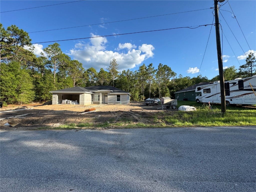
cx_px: 128
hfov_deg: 102.1
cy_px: 96
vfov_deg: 85.7
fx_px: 104
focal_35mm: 14
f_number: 2.2
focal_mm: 2.22
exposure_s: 1/812
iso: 50
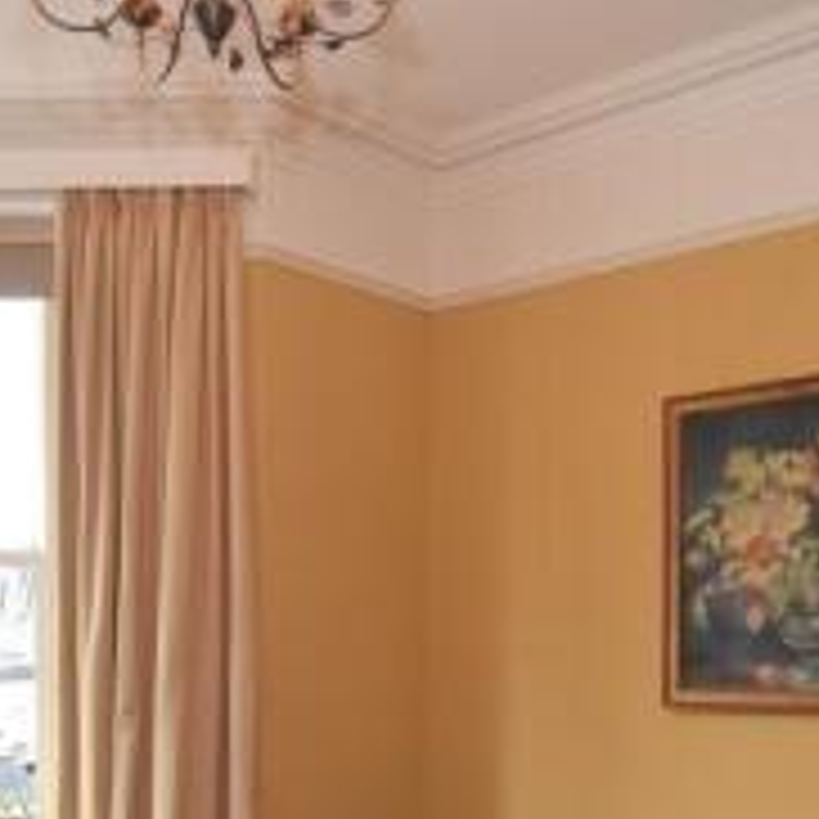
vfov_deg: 34.8
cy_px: 727
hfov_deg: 36.8
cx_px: 423
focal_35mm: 46
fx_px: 1231
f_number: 5
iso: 450
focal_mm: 10
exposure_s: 1/200
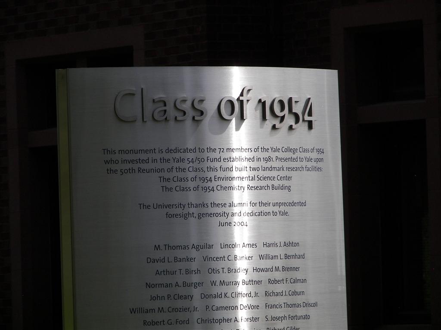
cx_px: 220
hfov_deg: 7.1
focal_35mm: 280
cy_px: 165
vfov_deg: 5.3
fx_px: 3567
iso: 64
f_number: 5
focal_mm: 46.4
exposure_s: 1/800
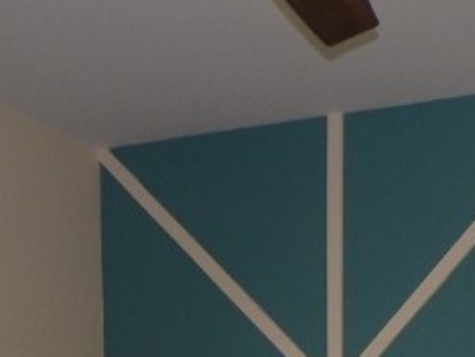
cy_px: 627
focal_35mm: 105
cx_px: 276
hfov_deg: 18.7
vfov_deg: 12.9
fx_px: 1442
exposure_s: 1/50
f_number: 4.3
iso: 80
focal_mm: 4.3
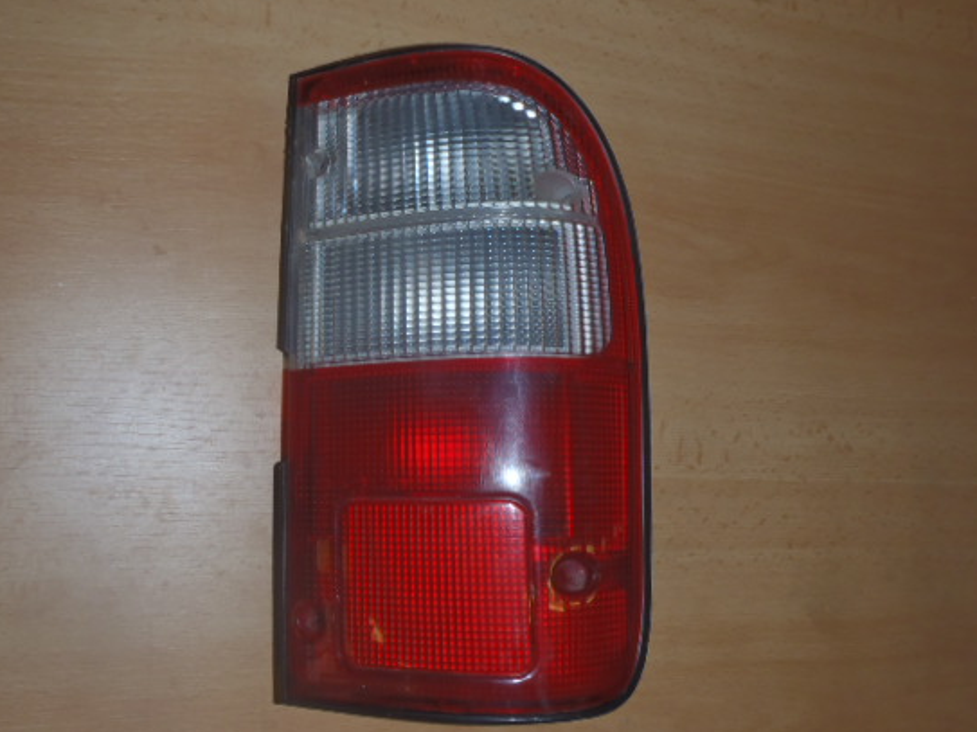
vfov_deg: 42.9
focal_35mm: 33
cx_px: 426
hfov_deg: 55.2
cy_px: 354
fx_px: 931
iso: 100
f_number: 3.9
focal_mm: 5
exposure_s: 1/30
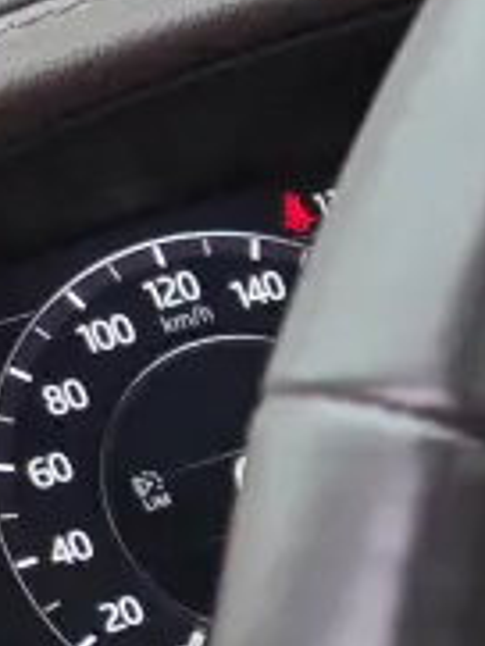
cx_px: 1423
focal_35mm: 137
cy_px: 1042
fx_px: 2556
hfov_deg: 9.0
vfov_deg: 13.4
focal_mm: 5.4
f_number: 1.6
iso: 100
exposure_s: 1/100
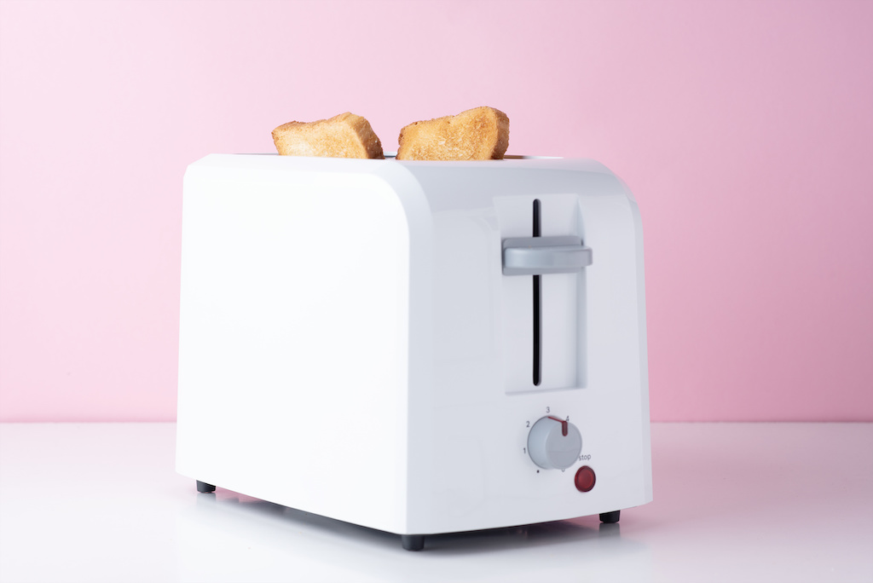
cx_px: 436
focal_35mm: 85
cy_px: 292
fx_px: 2062
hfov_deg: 23.9
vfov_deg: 16.1
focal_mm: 85
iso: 100
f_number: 9
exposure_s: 1/160
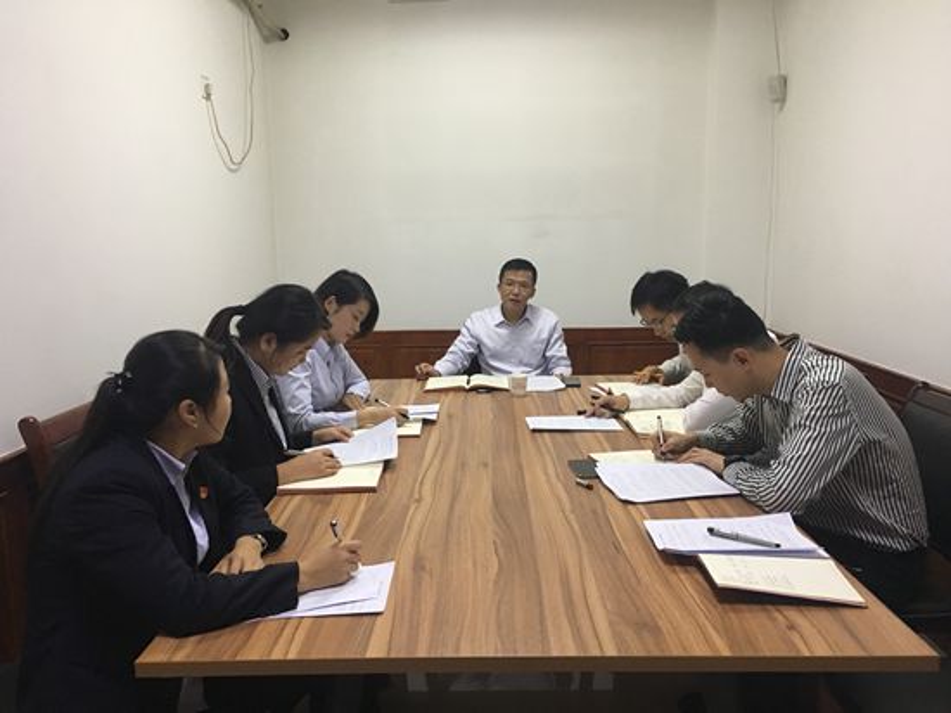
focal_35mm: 29
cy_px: 356
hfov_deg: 61.7
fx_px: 796
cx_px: 476
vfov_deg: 48.2
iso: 100
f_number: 2.2
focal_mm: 4.15
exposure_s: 1/17
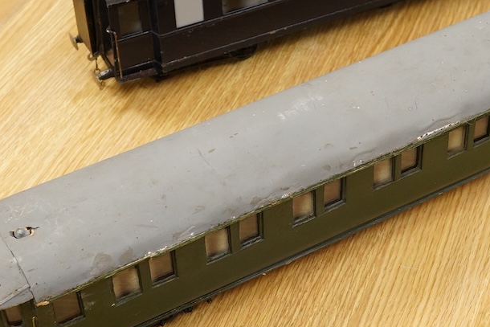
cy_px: 159
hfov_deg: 24.4
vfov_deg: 16.5
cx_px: 284
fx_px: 1130
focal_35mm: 83
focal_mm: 30
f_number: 8
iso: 2500
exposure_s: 1/160
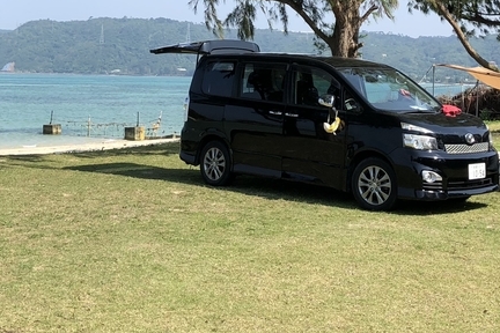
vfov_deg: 18.9
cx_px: 266
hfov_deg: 29.2
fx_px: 958
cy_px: -35
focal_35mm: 69
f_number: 1.8
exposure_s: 1/1171
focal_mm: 4
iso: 20
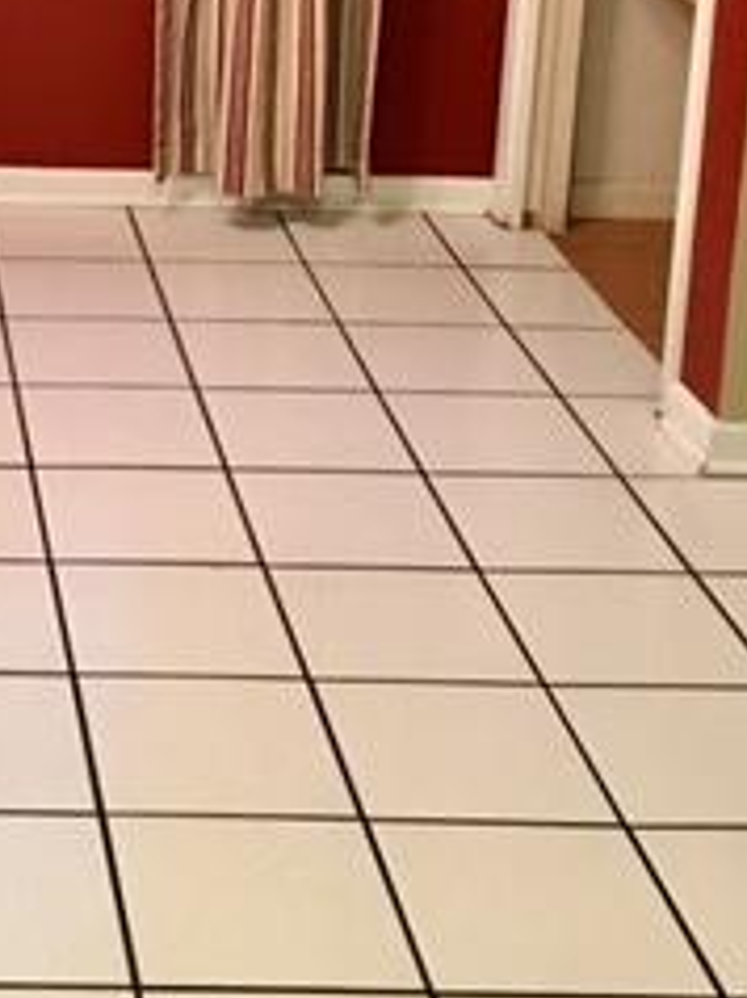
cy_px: -96
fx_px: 2248
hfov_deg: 17.9
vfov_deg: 23.5
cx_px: -159
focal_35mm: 78
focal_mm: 4.15
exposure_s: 1/15
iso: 80
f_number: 2.2
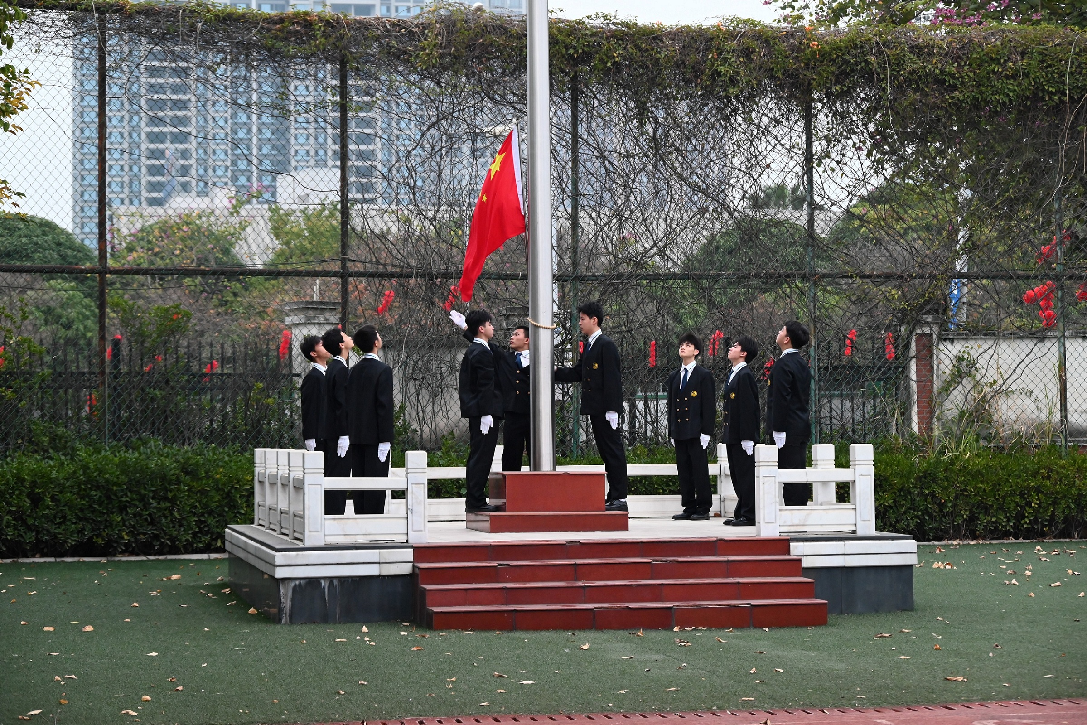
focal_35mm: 80
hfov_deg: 25.4
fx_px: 2416
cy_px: 362
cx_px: 544
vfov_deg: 17.1
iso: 2800
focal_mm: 80
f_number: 6.3
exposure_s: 1/100
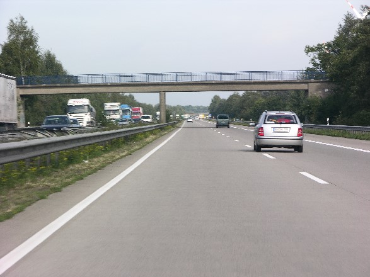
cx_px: 185
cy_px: 138
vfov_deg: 9.3
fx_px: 1710
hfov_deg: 12.4
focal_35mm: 160
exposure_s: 1/116
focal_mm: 41.1
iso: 50
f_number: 6.2
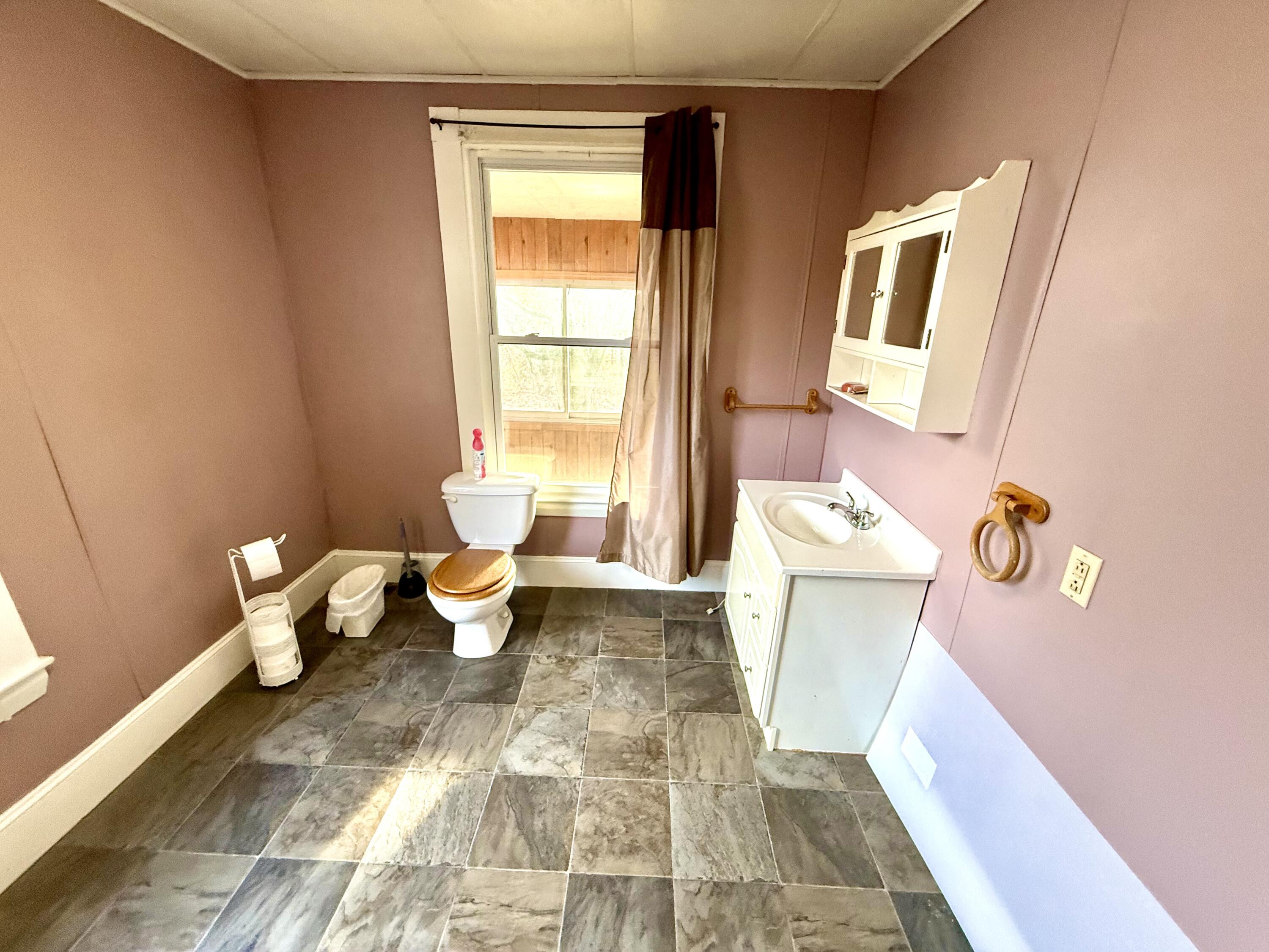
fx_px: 513
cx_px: 634
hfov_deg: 102.1
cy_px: 476
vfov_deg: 85.7
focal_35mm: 14
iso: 320
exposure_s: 1/120
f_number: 2.2
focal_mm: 2.22
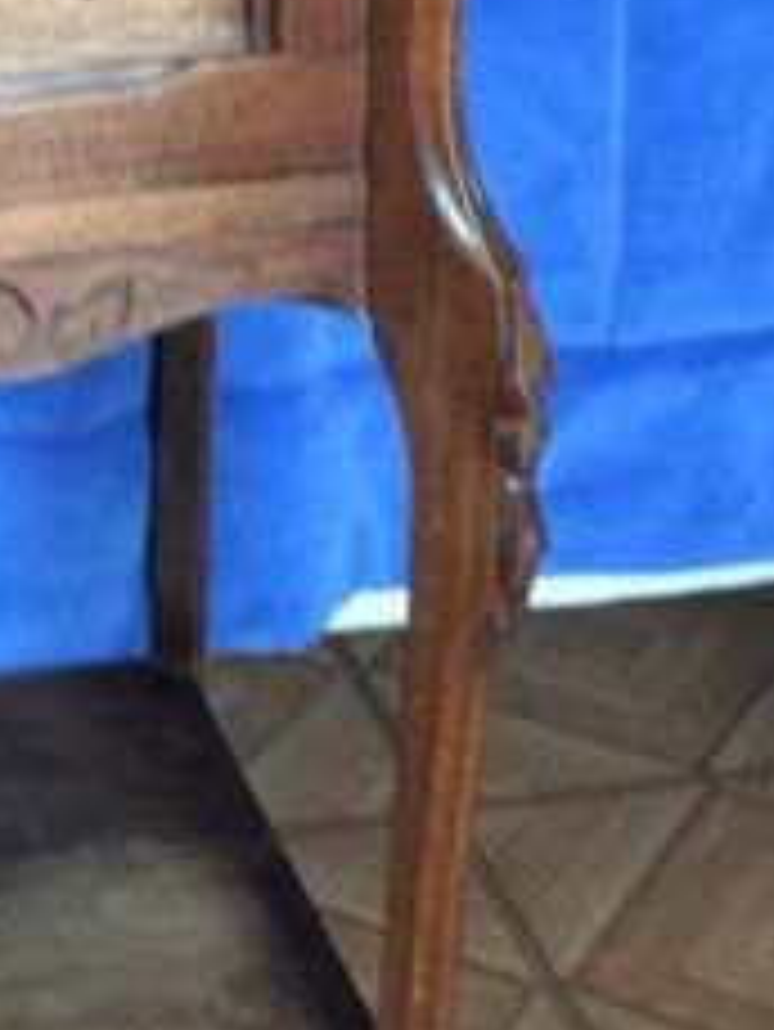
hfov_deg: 17.6
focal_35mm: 81
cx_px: -90
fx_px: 2413
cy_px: 216
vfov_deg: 23.8
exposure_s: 1/33
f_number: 2.2
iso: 125
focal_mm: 4.15
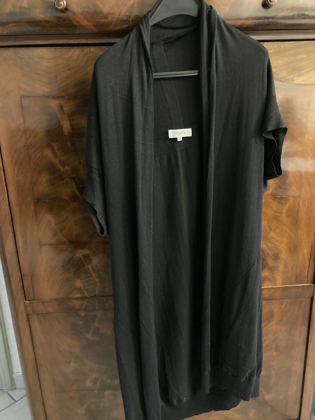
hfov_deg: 49.7
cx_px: 158
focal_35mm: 28
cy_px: 210
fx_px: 340
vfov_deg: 63.4
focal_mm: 3.99
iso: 1000
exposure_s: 1/15
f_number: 1.8
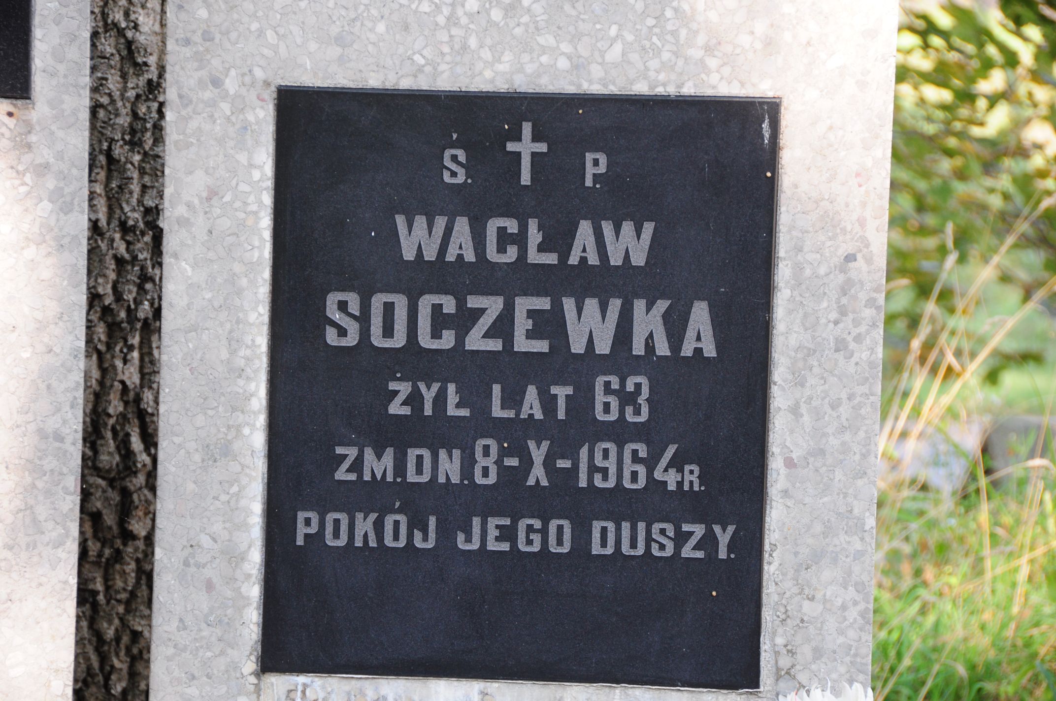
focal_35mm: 158
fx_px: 4614
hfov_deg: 13.1
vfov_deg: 8.7
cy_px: 350
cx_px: 528
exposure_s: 1/125
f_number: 7.1
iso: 400
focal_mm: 105
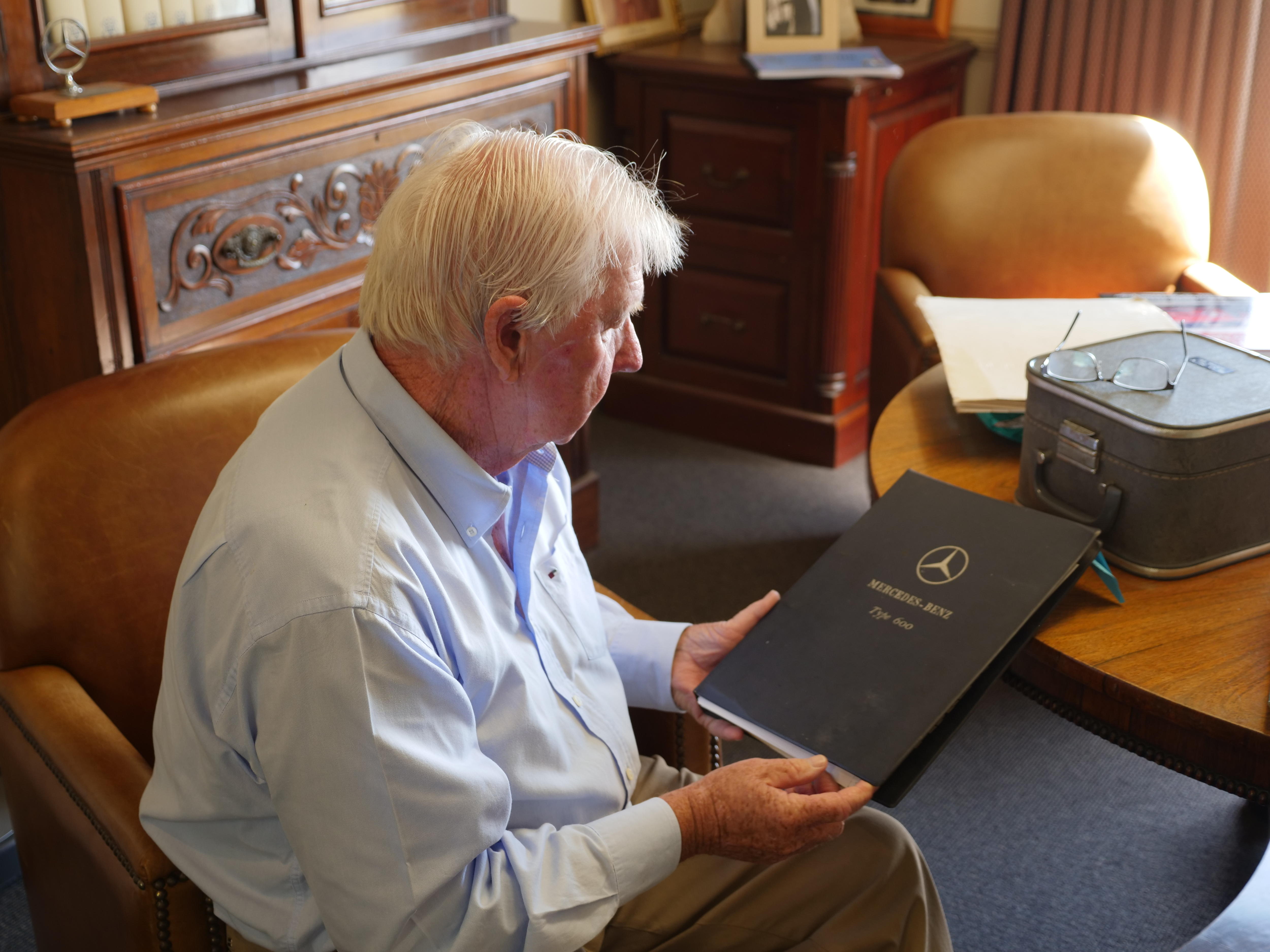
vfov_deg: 31.5
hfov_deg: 41.2
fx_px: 1688
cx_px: 635
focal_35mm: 46
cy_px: 476
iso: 250
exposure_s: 1/60
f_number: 2.8
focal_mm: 23
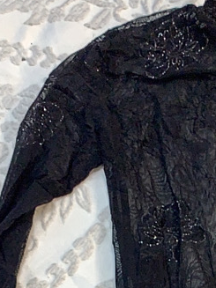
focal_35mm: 86
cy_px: 371
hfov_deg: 16.4
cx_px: 267
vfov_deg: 20.8
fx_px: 716
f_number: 1.8
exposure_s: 1/100
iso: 50
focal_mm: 4.25
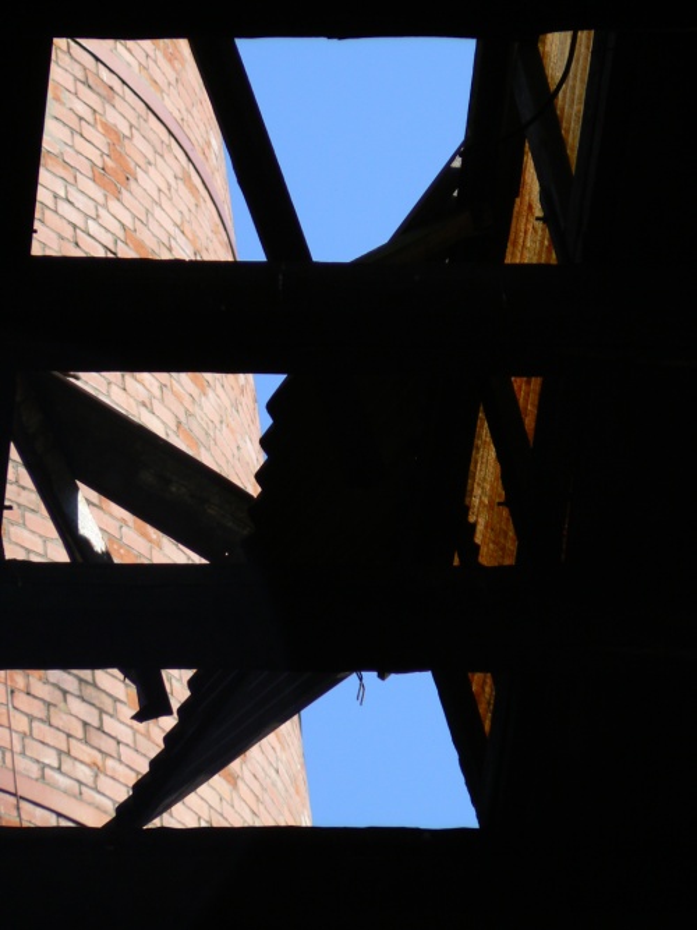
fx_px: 10662
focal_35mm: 397
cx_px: 348
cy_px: 465
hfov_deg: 3.7
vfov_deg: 5.0
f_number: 5.6
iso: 80
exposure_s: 1/500
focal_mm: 66.1
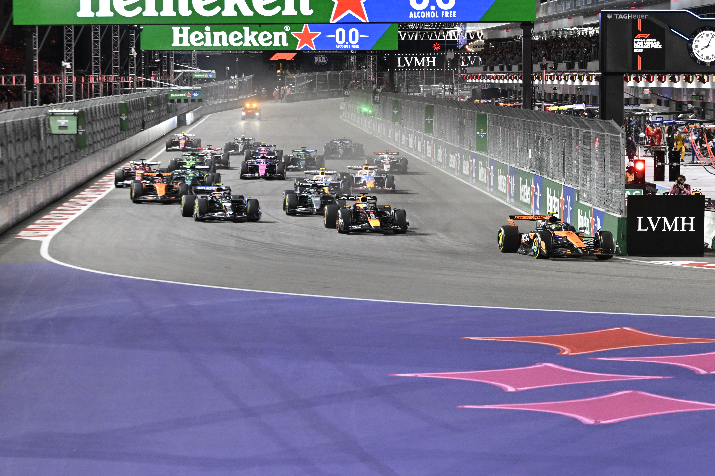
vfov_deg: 7.6
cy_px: 238
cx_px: 358
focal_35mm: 180
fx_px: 3574
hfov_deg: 11.4
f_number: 4
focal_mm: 120
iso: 3200
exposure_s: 1/800
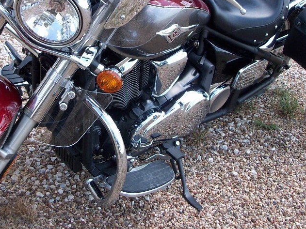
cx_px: 122
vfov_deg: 21.2
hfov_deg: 28.1
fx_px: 610
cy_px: 75
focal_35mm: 69
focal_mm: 5.7
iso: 64
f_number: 2.8
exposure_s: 1/286
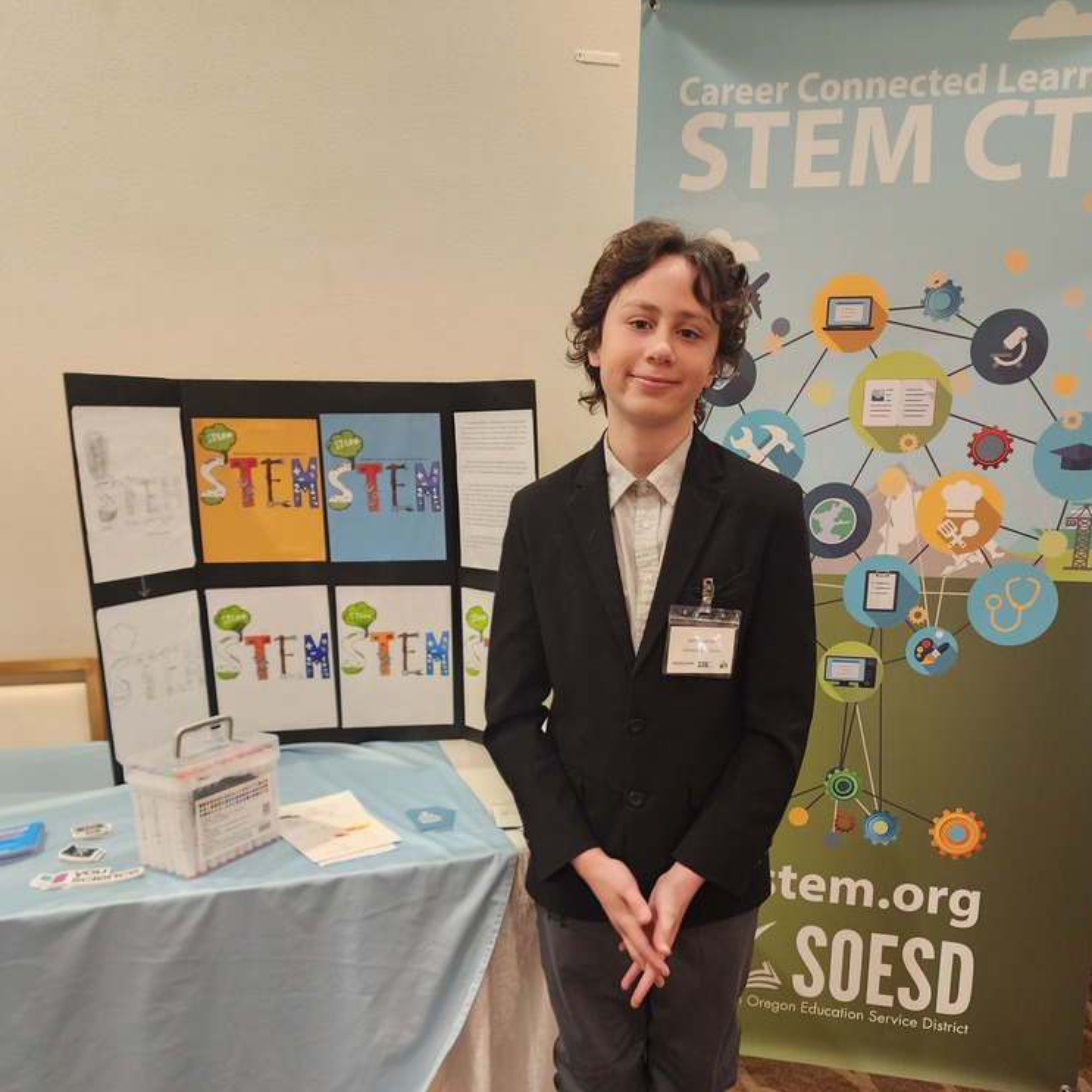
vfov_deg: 56.5
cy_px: 694
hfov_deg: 57.3
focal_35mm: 28
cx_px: 541
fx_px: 999
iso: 500
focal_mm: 6.4
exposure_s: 1/40
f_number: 1.8
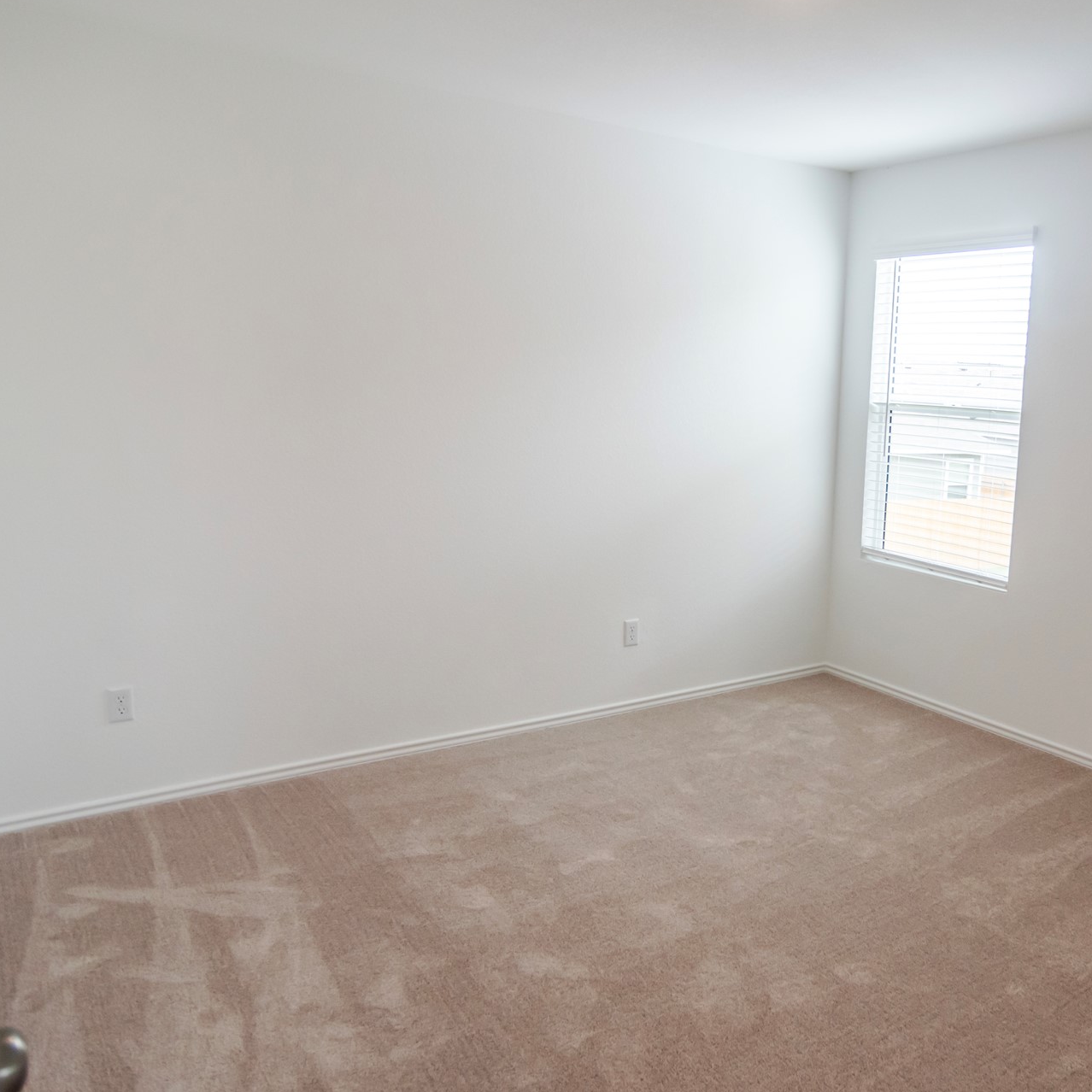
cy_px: 552
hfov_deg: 58.8
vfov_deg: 60.9
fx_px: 928
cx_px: 770
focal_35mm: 26
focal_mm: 12
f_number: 4
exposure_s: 1/250
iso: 500
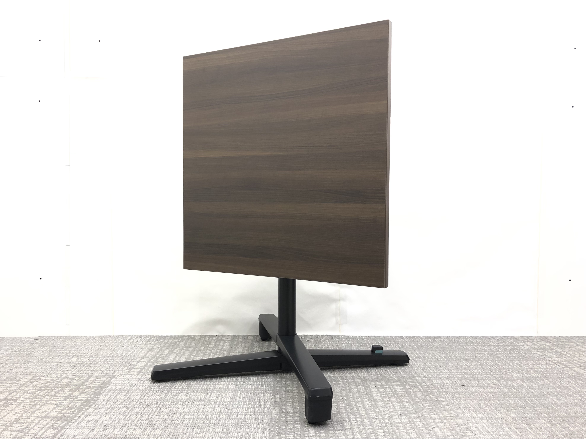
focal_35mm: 28
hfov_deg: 63.4
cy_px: 220
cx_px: 293
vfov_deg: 49.7
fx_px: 474
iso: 32
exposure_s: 1/33
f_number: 1.8
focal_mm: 3.99
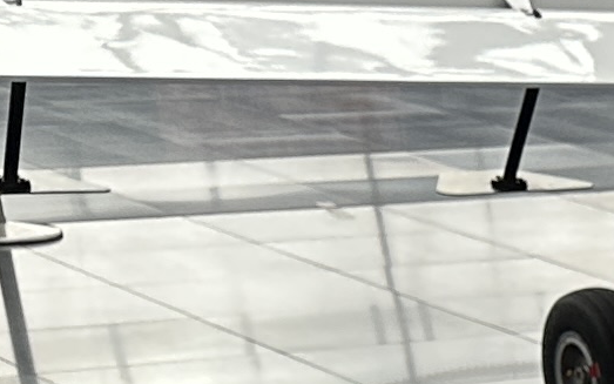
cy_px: 1537
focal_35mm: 196
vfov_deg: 5.7
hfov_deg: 8.9
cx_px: 1781
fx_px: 3280
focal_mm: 6.86
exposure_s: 1/163
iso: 64
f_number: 1.78
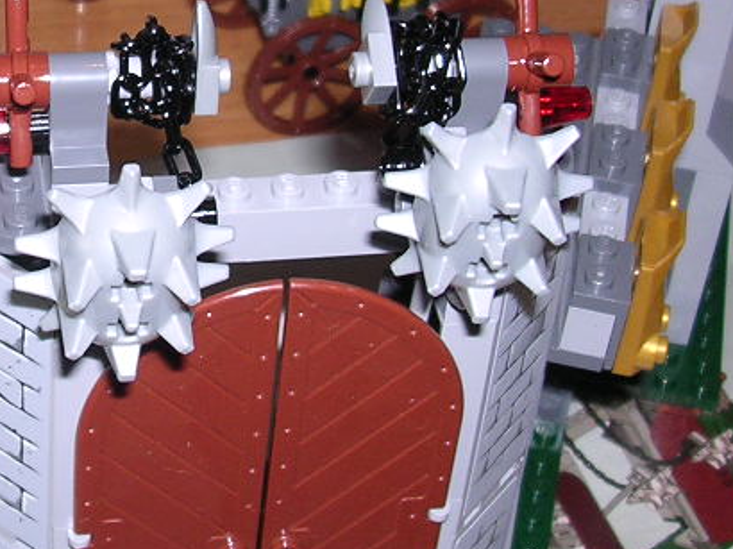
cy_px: 70
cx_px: 39
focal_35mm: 95
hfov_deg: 20.2
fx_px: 2010
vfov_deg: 15.4
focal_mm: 5.8
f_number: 2.8
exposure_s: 1/60.1
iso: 100
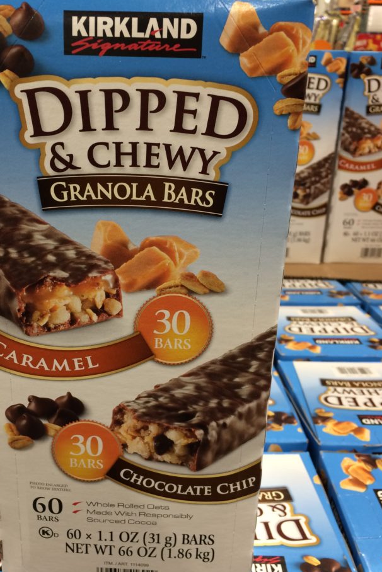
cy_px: 302
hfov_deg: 38.7
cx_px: 151
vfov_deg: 55.7
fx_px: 541
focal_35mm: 34
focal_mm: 4.15
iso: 64
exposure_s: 1/30
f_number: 2.2
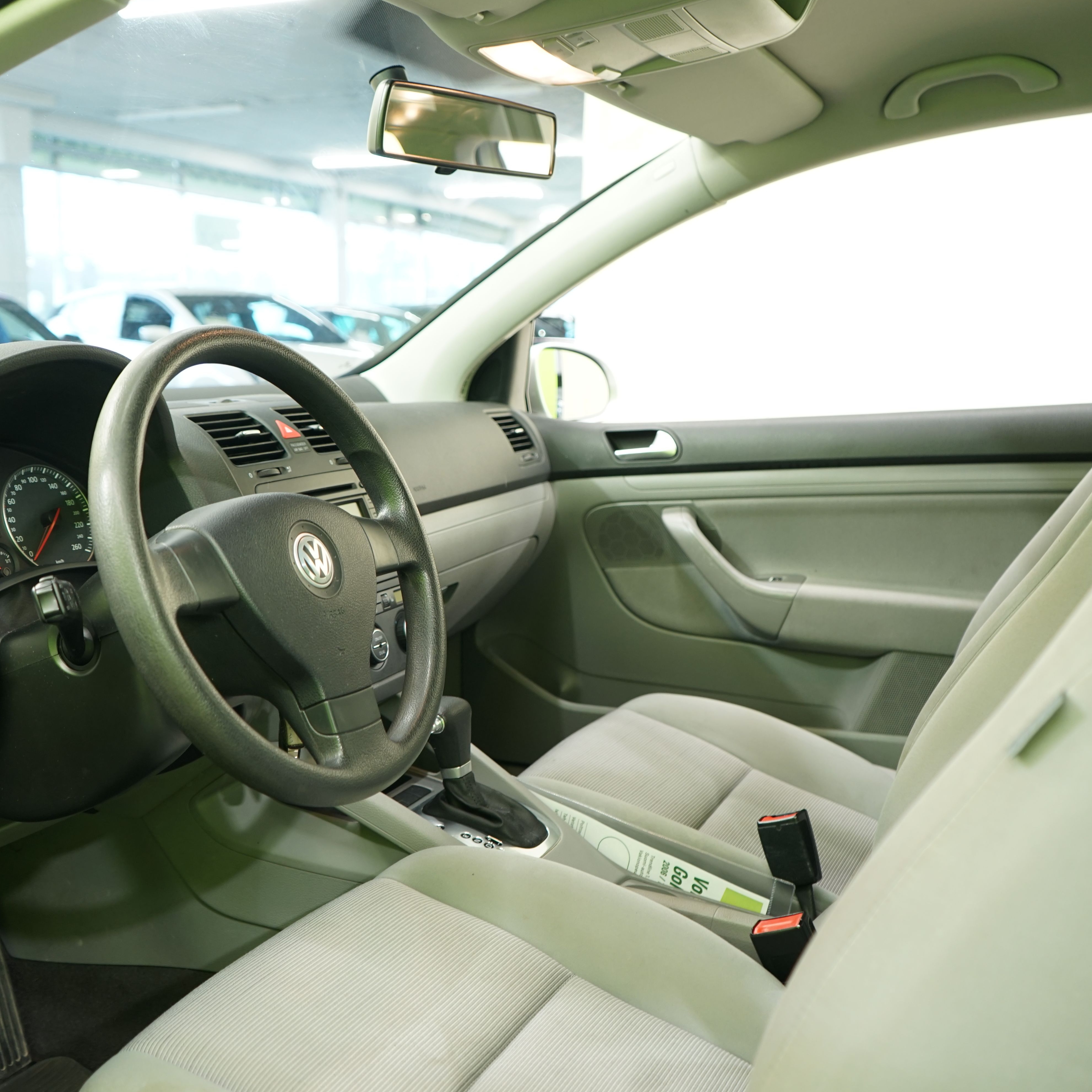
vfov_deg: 46.0
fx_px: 1285
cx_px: 527
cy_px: 548
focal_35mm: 36
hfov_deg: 46.0
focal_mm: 28
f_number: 4
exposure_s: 1/10
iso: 500
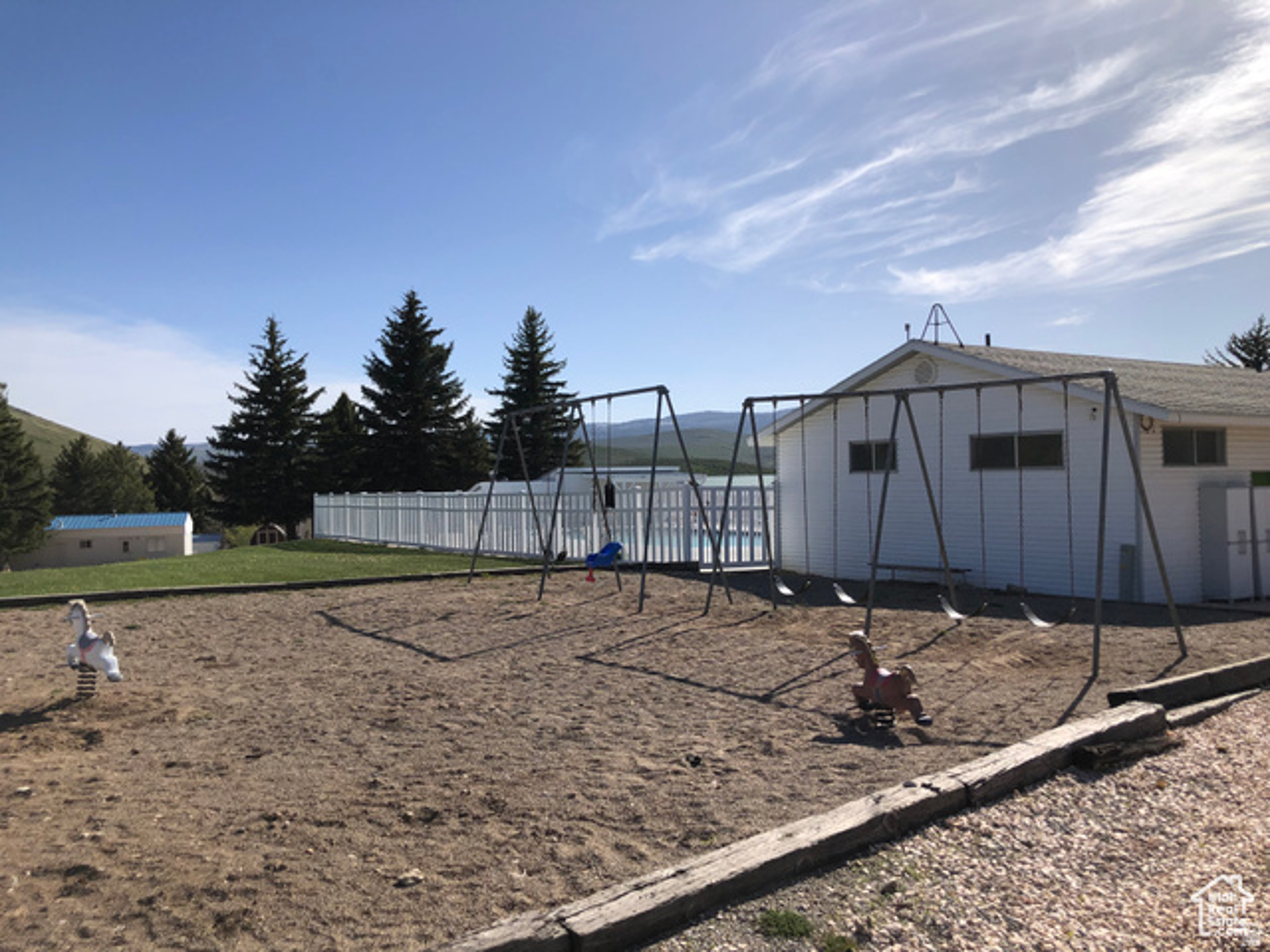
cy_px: 476
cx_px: 635
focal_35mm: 28
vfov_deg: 49.7
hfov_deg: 63.4
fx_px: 1027
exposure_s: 1/3690
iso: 20
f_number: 1.8
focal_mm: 3.99
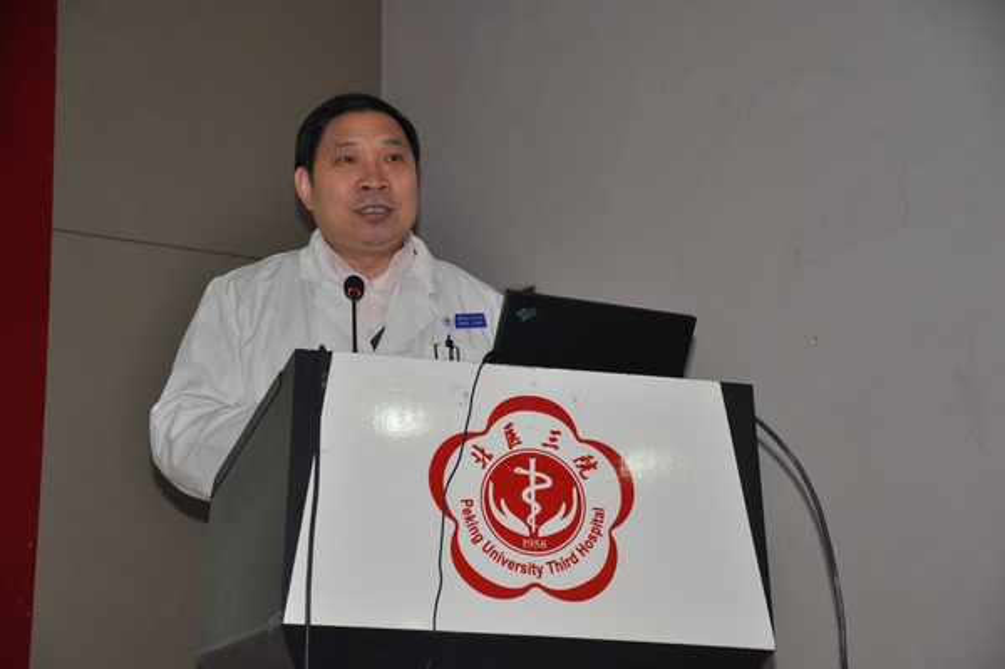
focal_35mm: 105
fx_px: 2929
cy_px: 334
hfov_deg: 19.5
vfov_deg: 13.0
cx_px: 502
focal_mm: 70
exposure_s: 1/60
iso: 640
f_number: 5.3
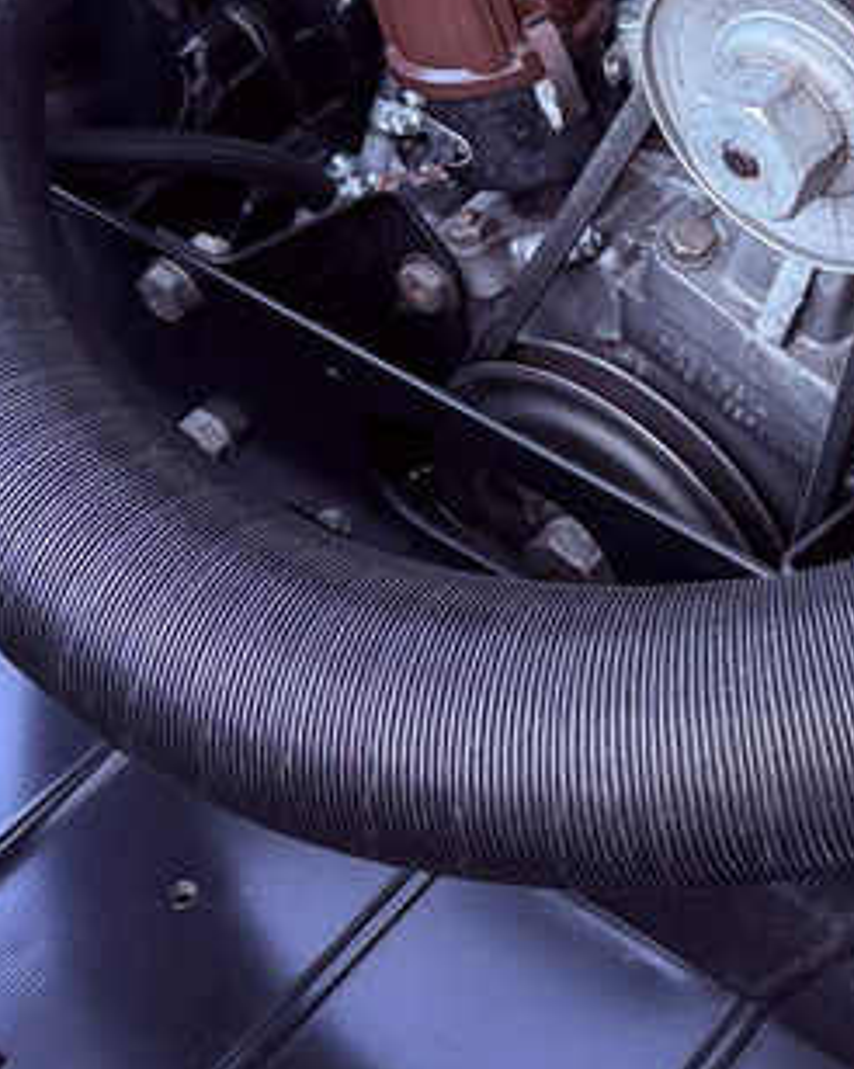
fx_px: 2467
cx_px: 934
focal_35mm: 78
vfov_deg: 23.6
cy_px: 52
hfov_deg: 18.9
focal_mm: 6.76
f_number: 1.78
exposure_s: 1/174
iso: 200
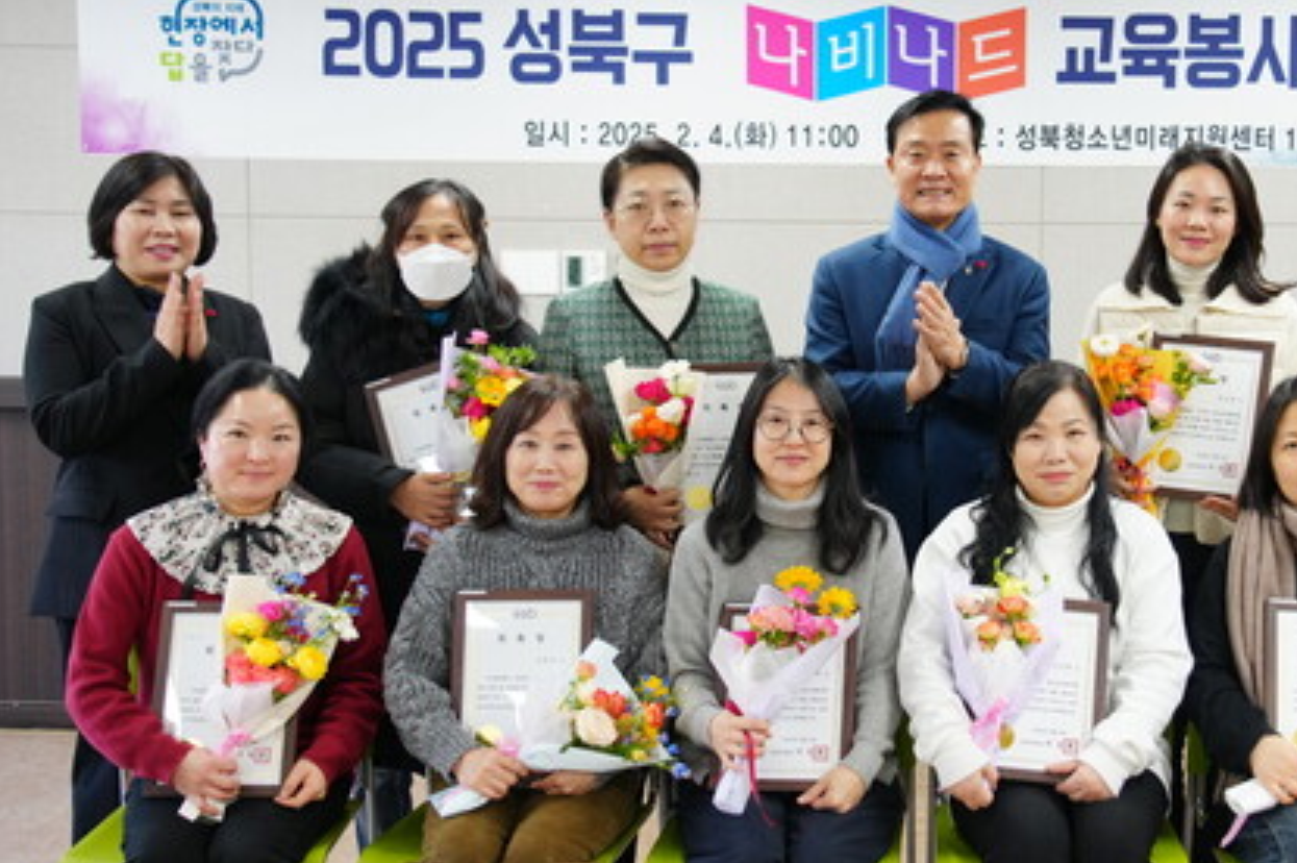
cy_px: 392
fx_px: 1872
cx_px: 906
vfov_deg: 25.9
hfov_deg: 37.6
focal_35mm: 52
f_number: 4
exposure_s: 1/160
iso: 1600
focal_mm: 36
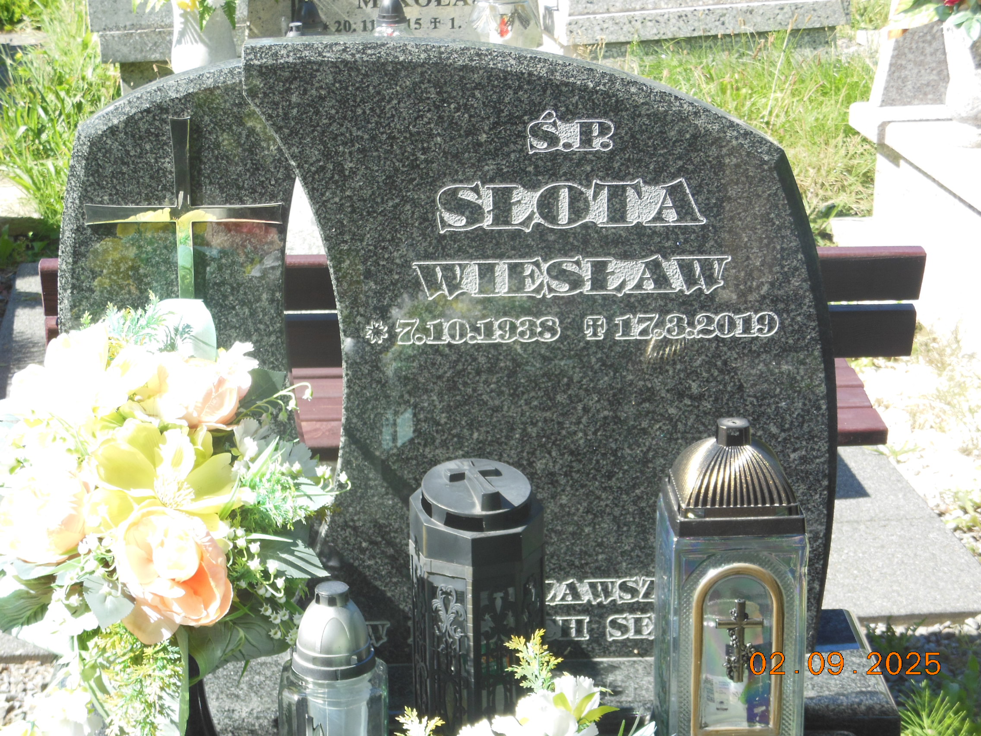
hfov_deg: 25.7
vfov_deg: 19.4
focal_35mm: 76
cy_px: 368
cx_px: 490
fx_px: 2154
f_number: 4.4
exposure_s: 1/200
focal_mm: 13.6
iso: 125
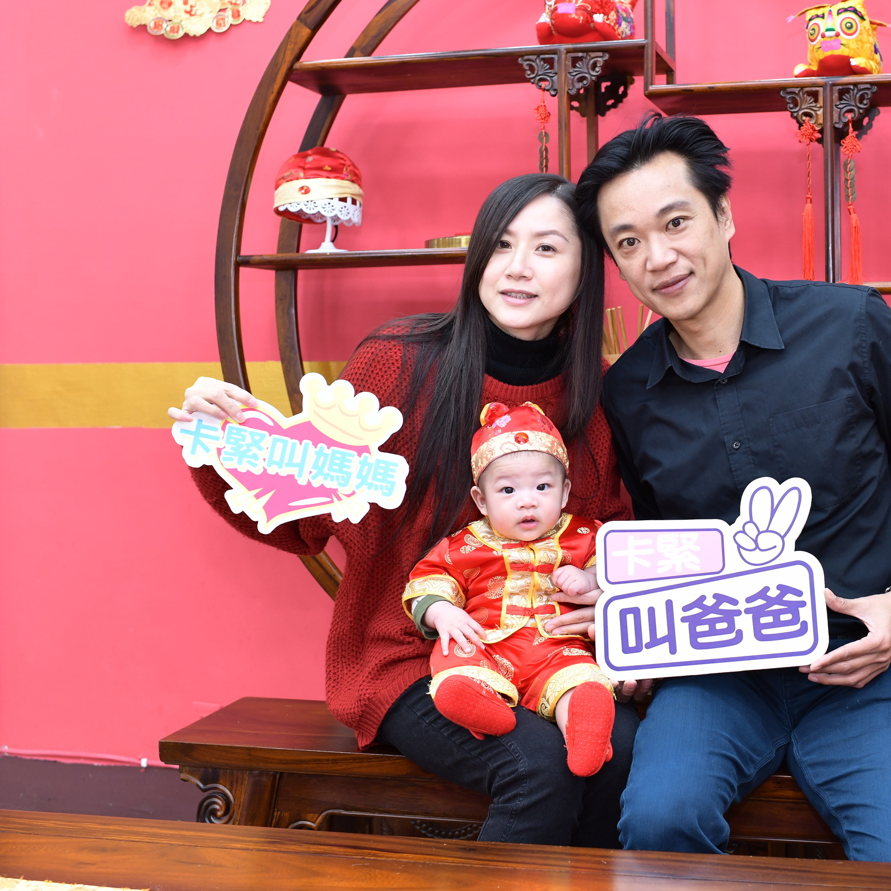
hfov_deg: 35.7
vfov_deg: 36.1
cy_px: 425
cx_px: 605
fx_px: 1369
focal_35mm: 47
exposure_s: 1/200
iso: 800
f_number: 4.5
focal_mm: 35
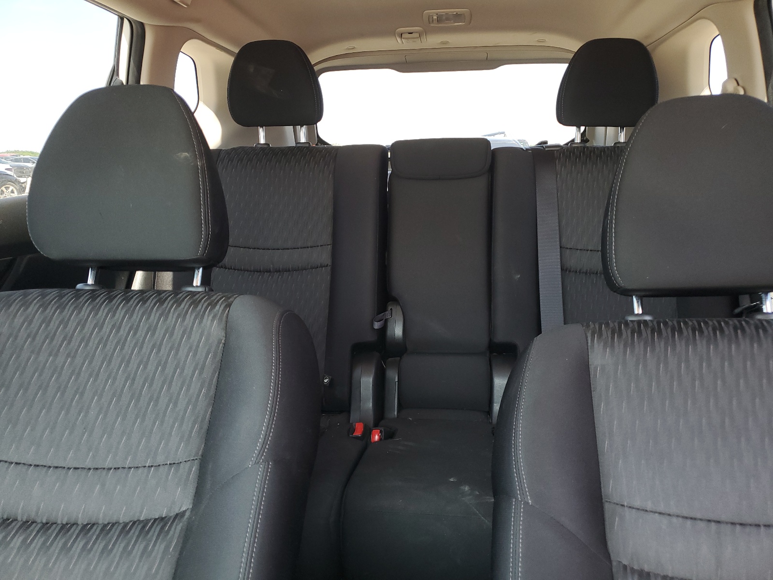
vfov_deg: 53.1
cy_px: 290
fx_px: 581
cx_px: 386
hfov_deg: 67.3
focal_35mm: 26
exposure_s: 1/120
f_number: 1.5
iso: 72
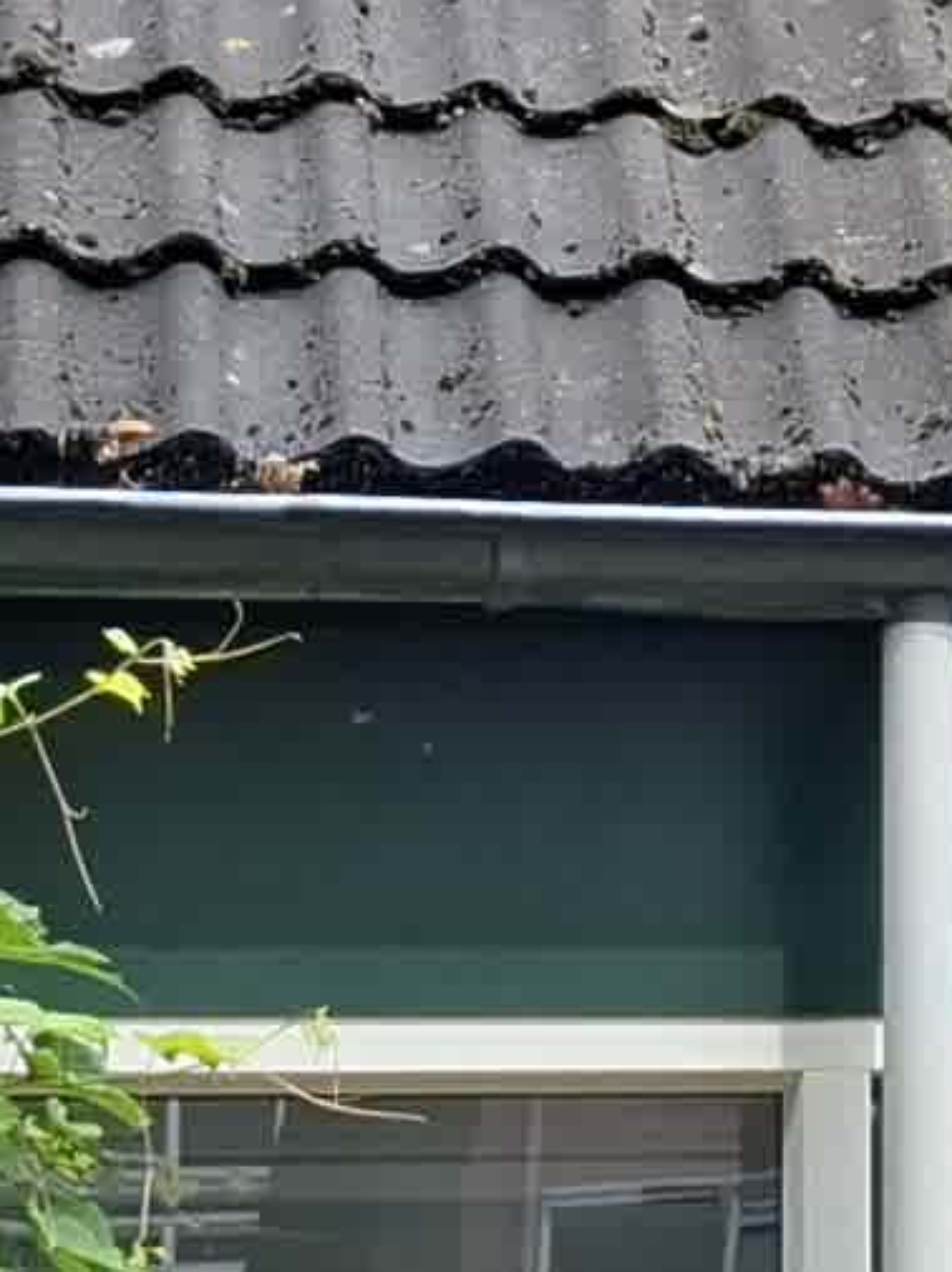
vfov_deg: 10.6
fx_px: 6829
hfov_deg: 7.7
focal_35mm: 186
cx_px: 1650
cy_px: 950
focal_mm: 5.5
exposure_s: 1/931
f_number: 1.8
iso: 50
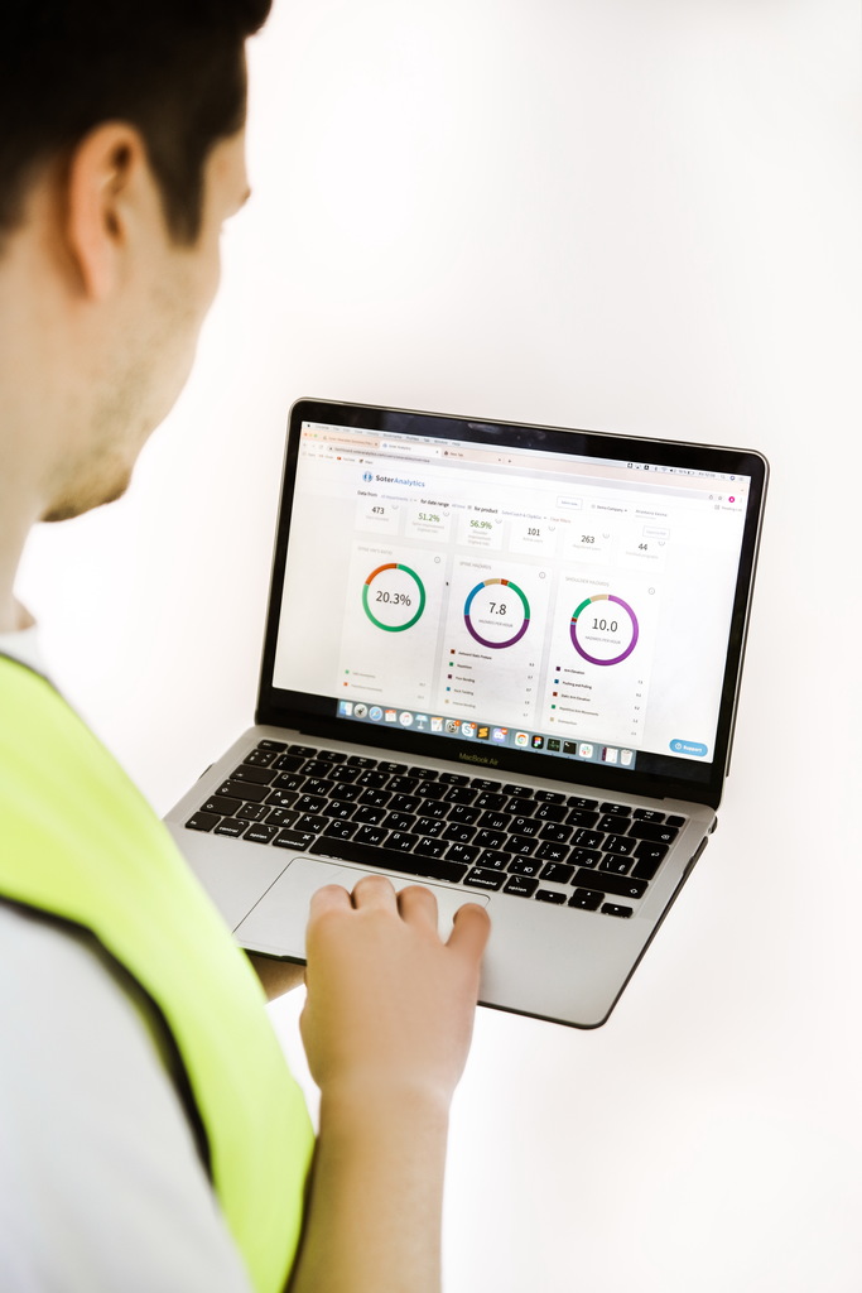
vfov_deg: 31.9
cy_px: 646
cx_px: 431
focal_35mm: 63
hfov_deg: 21.6
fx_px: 2262
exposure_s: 1/50
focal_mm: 63
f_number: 3.5
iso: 800
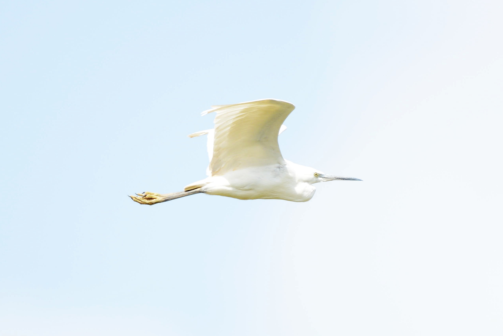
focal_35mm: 500
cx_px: 252
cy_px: 168
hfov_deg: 4.1
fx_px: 6988
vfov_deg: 2.8
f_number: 8
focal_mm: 500
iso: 320
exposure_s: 1/2000
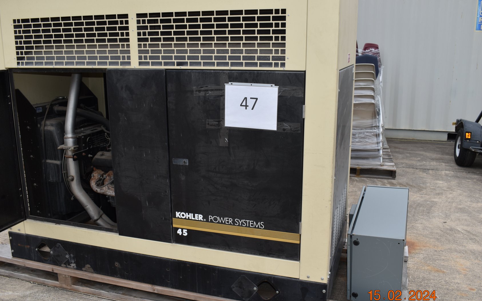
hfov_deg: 56.7
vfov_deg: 37.3
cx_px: 239
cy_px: 158
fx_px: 447
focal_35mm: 34
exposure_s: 1/200
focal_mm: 22
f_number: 7.1
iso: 100
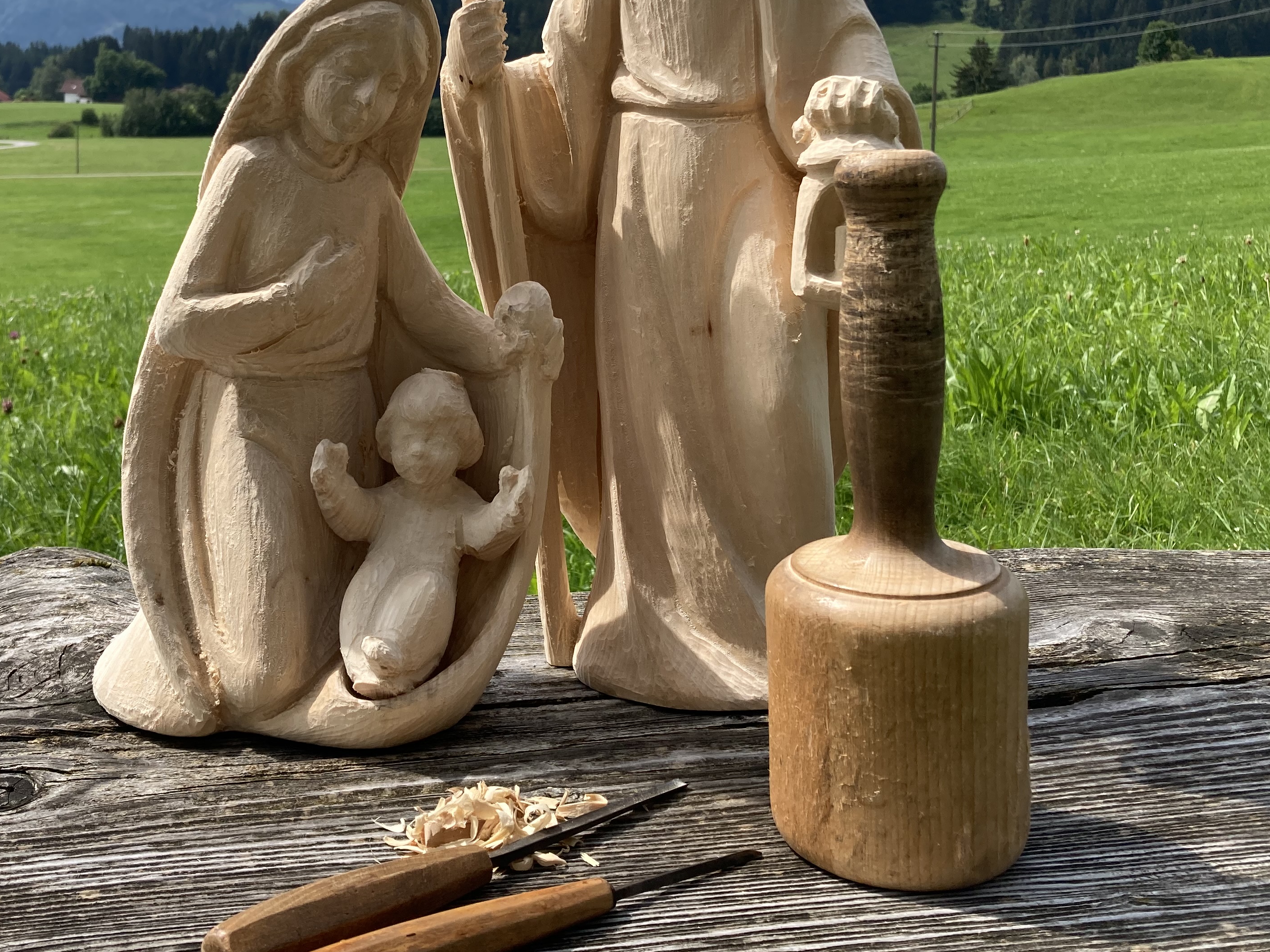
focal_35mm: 40
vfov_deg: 35.5
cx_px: 486
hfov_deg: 46.4
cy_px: 288
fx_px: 1468
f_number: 1.8
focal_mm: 3.99
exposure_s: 1/2208
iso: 20
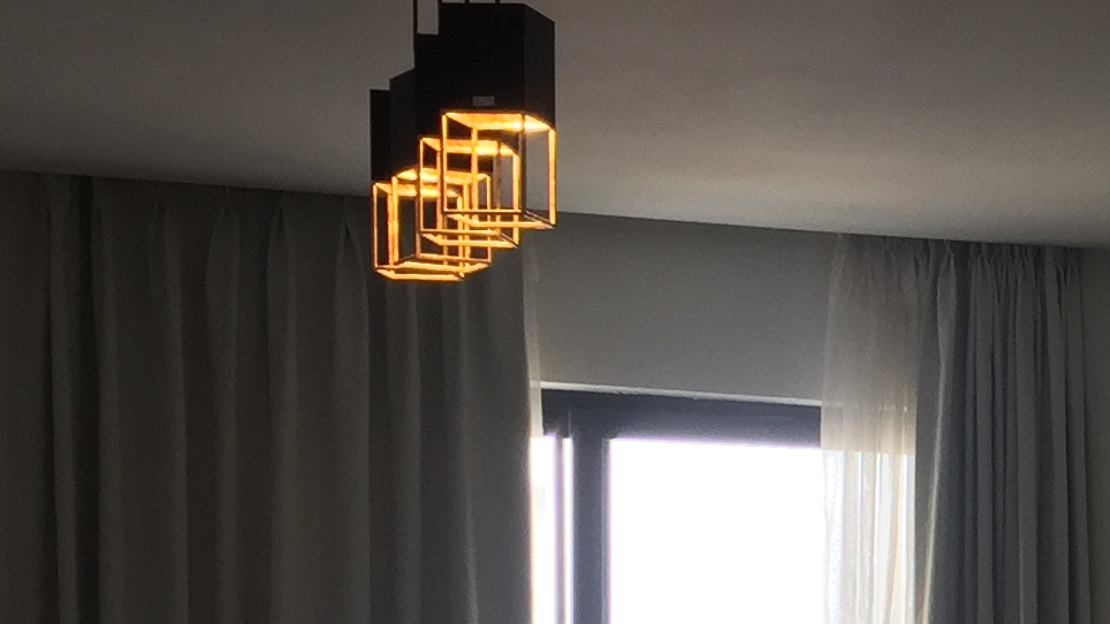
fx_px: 3149
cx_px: 1435
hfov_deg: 18.6
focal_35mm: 107
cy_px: 899
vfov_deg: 10.9
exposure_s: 1/50
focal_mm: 4.15
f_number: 2.2
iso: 40
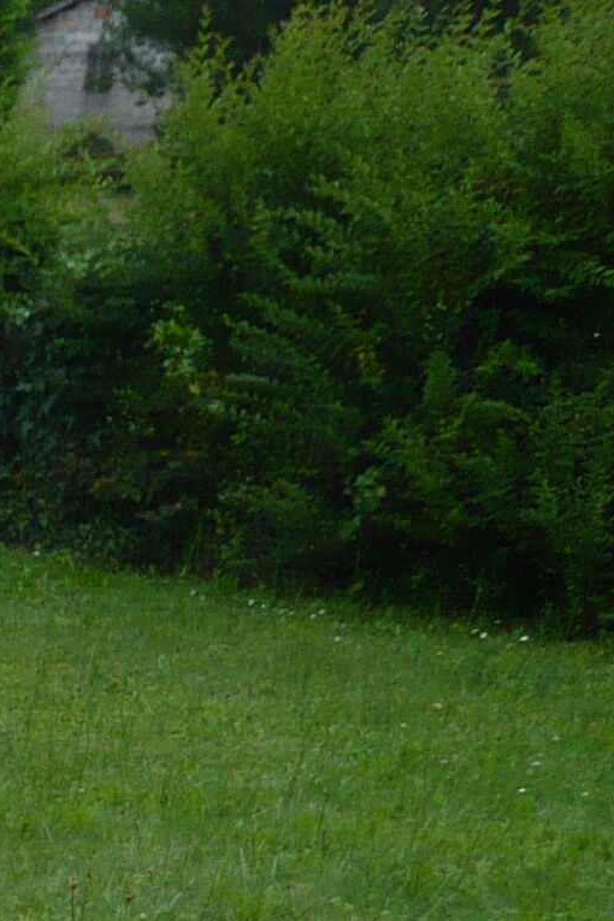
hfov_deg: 9.3
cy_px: 1348
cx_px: -1227
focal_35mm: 117
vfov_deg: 16.1
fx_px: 2993
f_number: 2.8
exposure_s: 1/400
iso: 100
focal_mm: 4.6
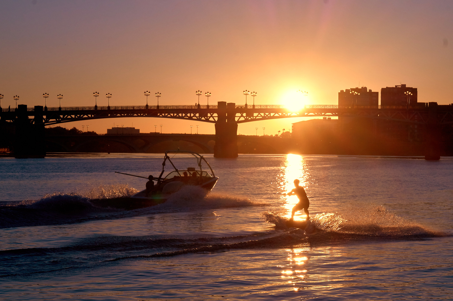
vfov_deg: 13.0
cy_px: 150
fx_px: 1320
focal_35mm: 105
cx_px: 226
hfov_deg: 19.5
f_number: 13
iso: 800
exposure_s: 1/1600
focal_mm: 70
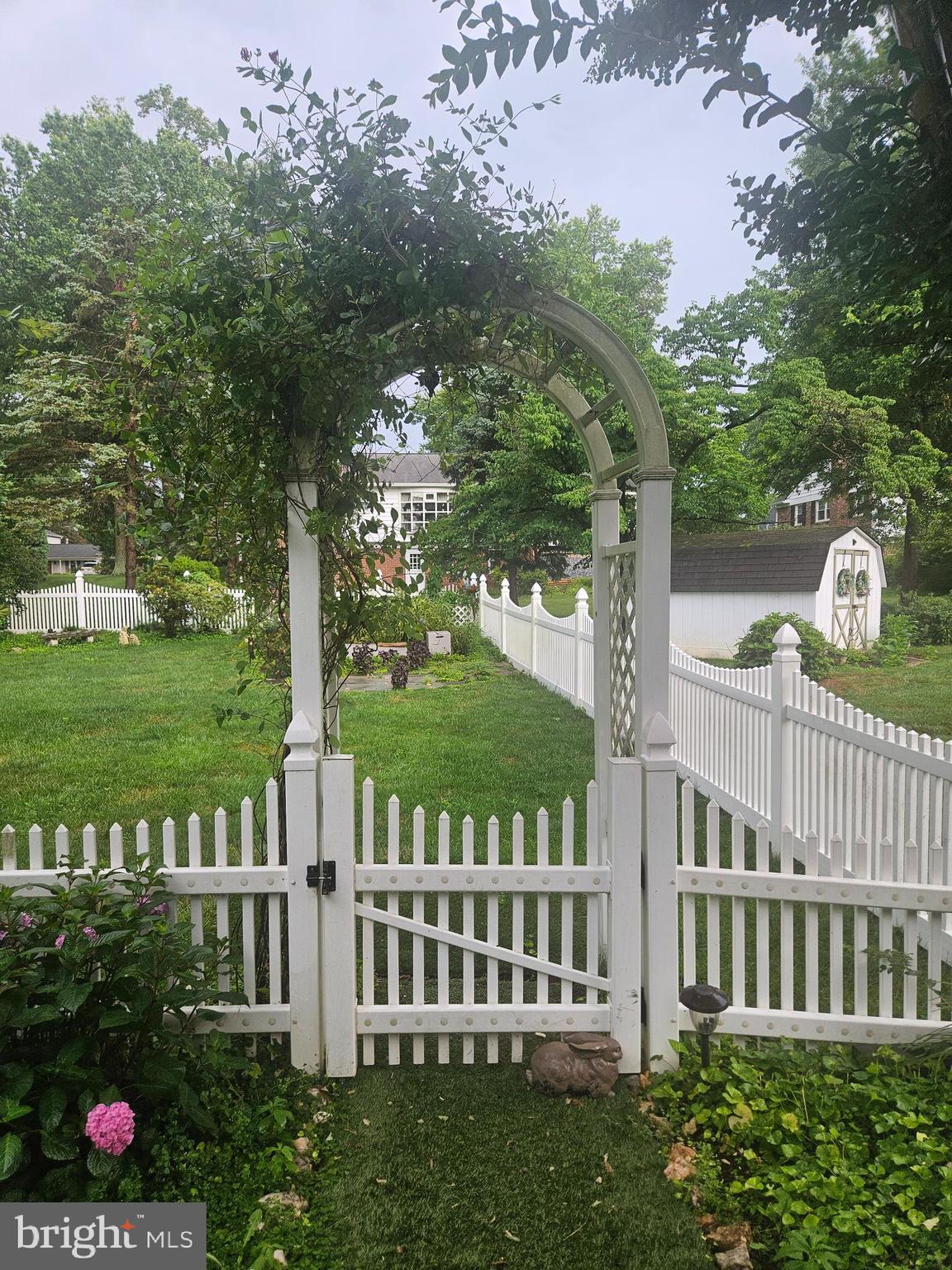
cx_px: 476
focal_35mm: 23
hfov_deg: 58.9
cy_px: 635
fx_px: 843
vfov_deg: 73.9
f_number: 1.8
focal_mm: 5.4
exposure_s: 1/180
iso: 64
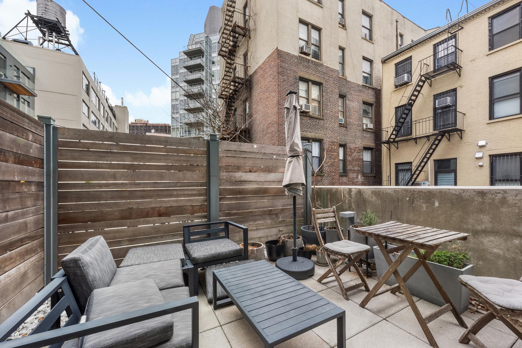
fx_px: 203
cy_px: 174
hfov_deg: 104.3
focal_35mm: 14
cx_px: 261
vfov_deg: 81.2
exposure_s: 1/5
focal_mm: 14
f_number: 22
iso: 640
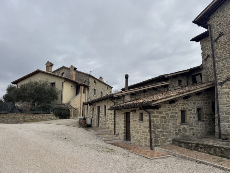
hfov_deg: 71.6
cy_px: 86
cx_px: 115
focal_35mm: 24
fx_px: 159
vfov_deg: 56.8
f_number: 1.78
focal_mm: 6.76
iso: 80
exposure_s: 1/6410
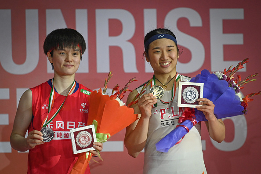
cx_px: 130
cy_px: 87
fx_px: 1450
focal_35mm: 200
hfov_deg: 10.3
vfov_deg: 6.9
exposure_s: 1/1000
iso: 1600
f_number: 2.8
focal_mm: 200
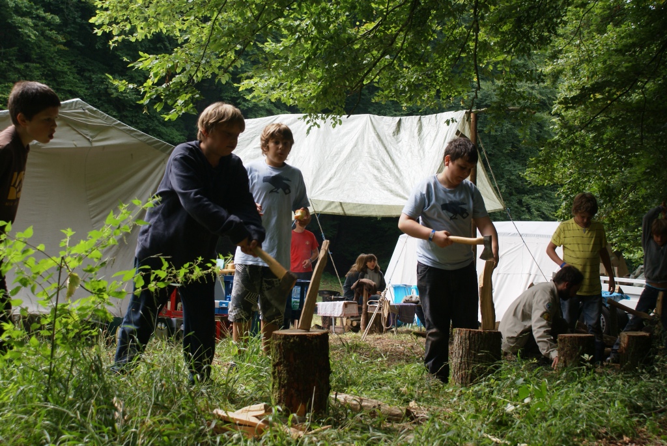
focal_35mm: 52
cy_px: 223
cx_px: 334
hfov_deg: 37.8
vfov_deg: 25.8
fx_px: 974
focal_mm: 35
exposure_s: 1/200
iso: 100
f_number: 5.6
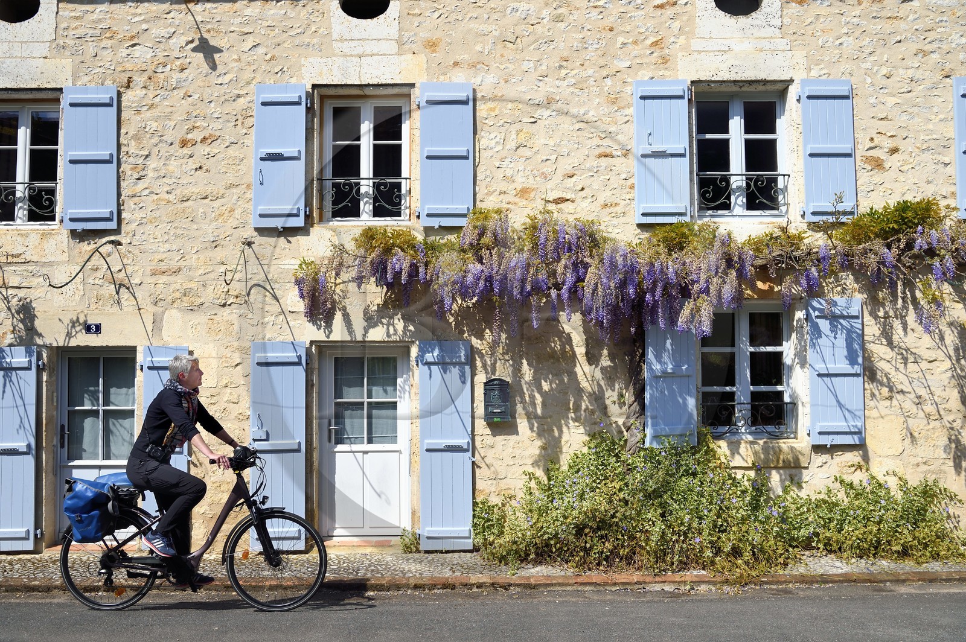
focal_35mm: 30
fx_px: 804
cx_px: 483
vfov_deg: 43.5
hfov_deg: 62.0
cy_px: 321
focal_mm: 30
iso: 200
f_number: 9
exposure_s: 1/640
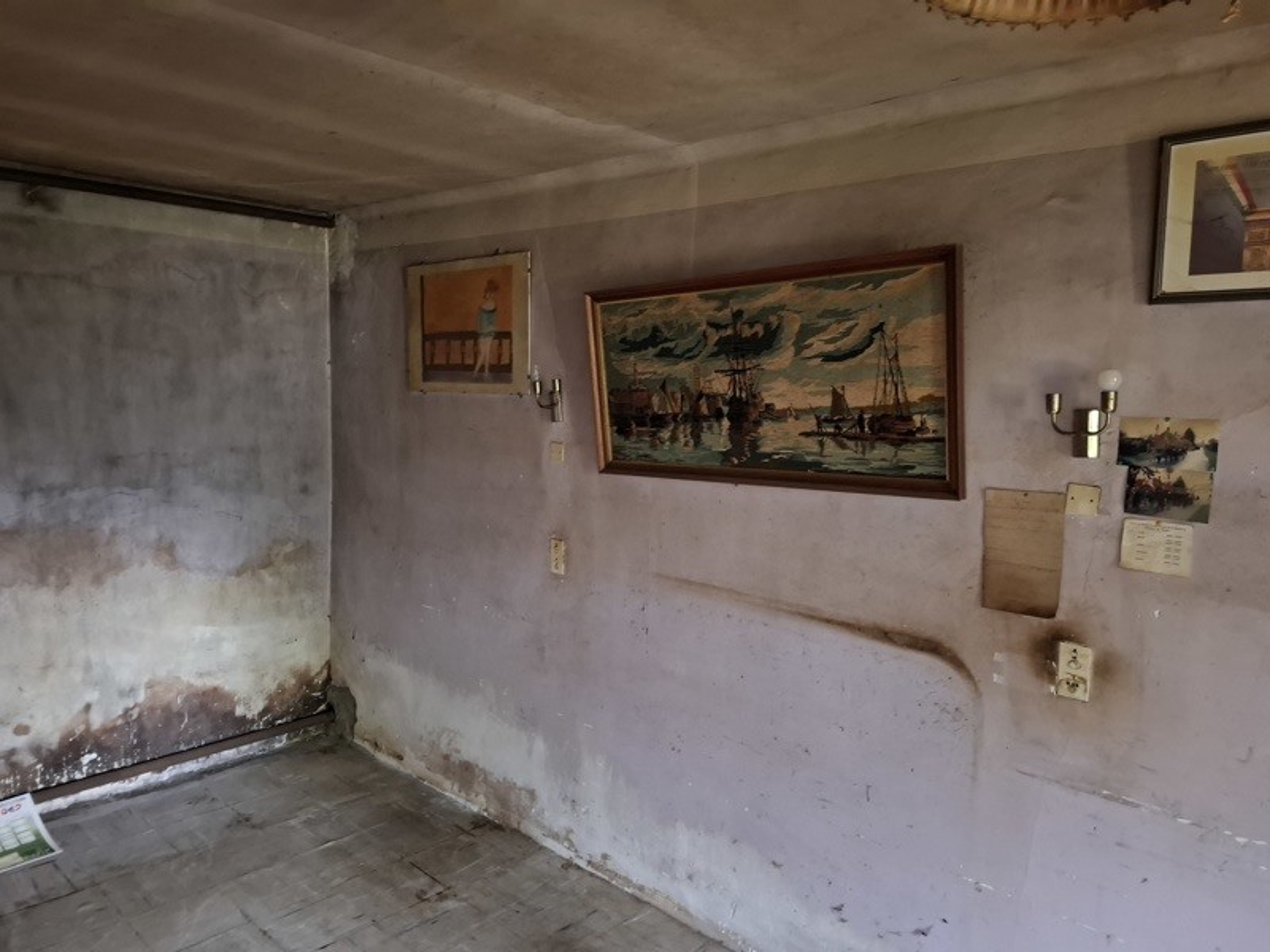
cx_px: 635
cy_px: 476
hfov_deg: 73.9
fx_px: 844
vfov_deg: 58.9
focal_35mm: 23
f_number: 1.8
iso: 800
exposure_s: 1/20
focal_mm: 5.54
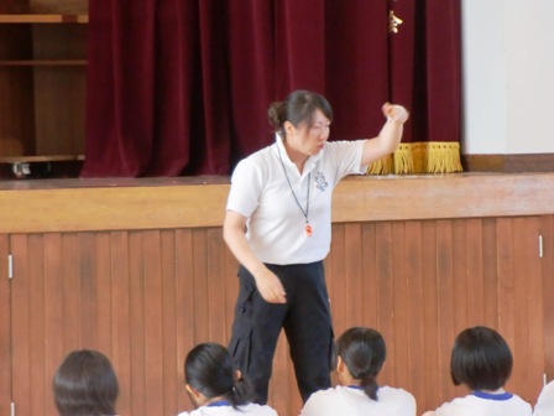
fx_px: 3185
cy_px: 208
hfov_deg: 9.9
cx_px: 277
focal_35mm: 199
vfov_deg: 7.5
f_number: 5.2
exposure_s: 1/25
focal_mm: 35.7
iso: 400
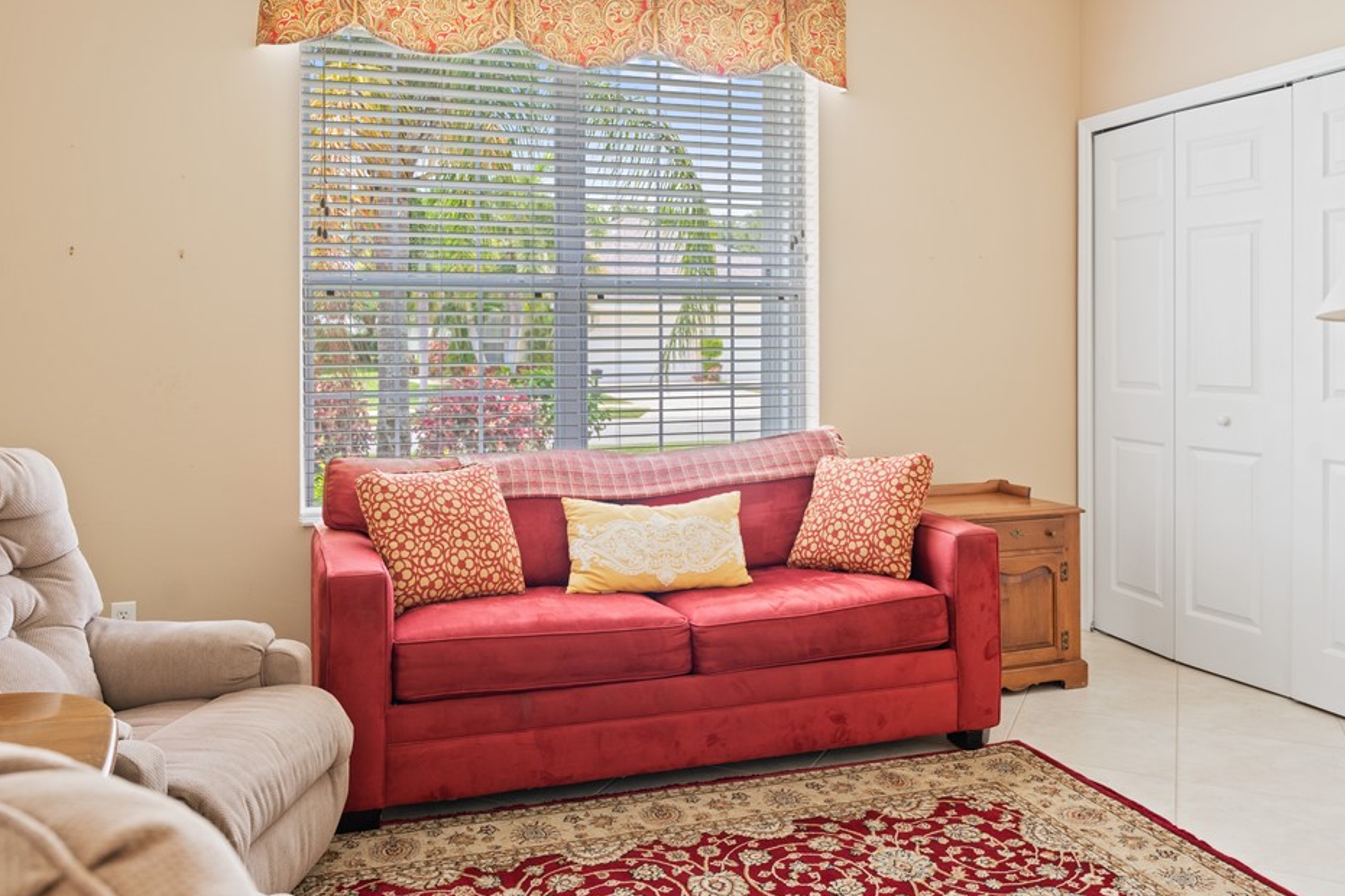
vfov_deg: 46.4
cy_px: 440
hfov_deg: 65.5
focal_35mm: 28
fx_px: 1046
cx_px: 659
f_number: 5
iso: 1000
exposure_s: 1/20
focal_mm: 24
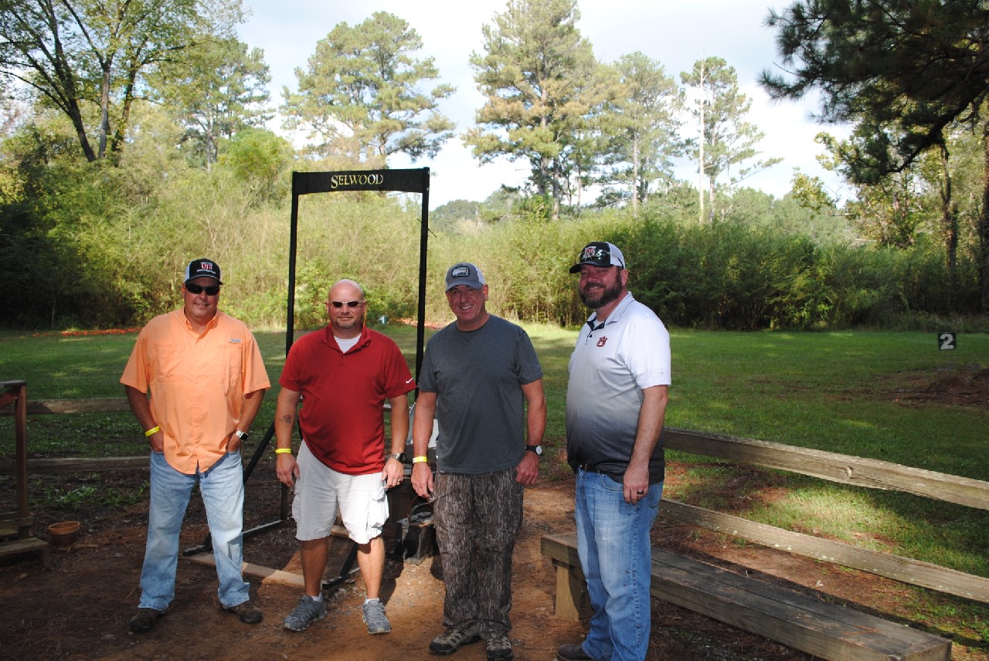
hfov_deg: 61.9
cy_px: 330
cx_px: 494
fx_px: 825
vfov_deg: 43.7
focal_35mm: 30
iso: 100
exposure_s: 1/200
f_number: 5
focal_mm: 20
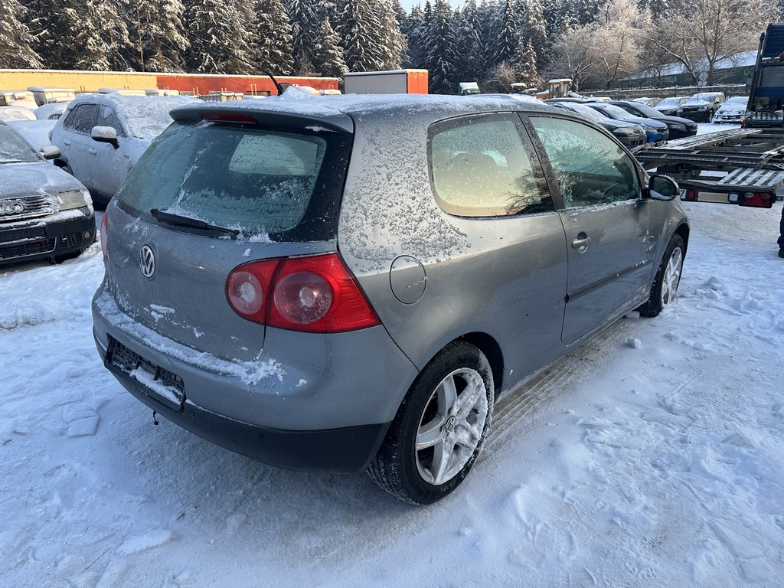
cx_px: 392
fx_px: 544
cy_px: 294
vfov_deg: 56.8
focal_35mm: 24
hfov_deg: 71.6
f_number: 1.78
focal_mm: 6.86
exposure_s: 1/699
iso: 80
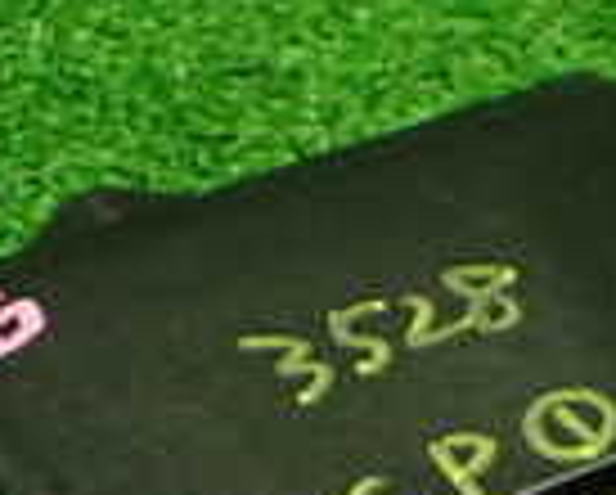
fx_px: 2337
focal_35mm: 128
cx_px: 616
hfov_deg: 14.8
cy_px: 747
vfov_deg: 11.6
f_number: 2.3
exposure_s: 1/125
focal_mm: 5.4
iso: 500
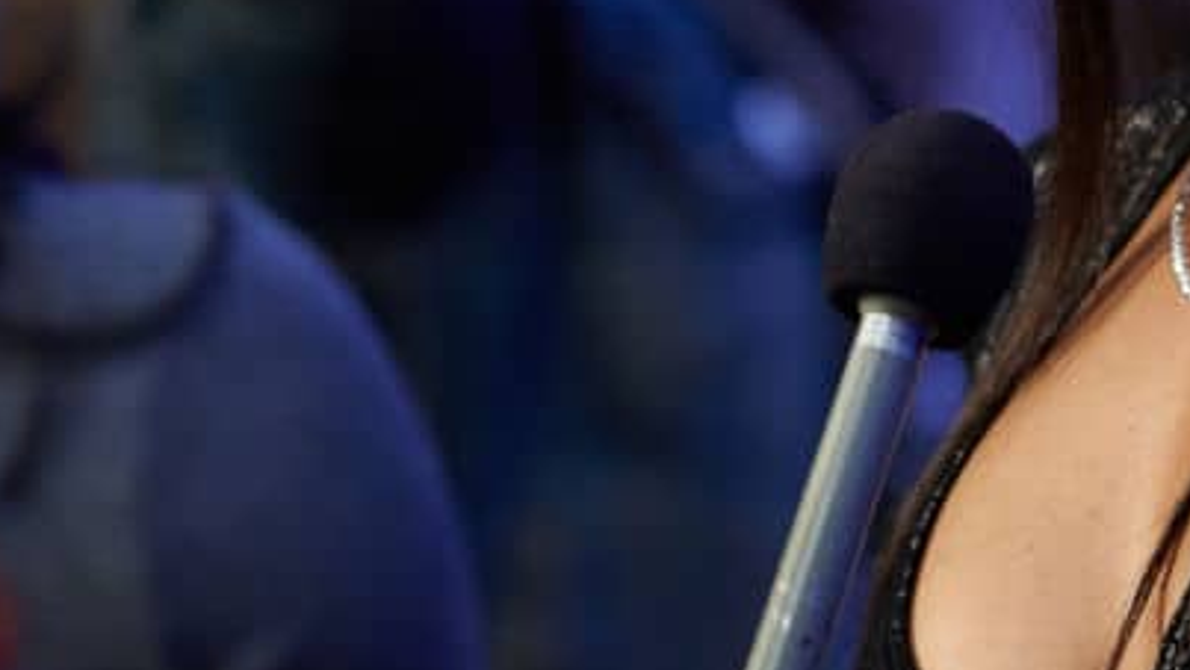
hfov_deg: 5.1
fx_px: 13446
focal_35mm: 426
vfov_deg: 2.9
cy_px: -3
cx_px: 868
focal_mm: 160
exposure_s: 1/320
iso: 2000
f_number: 2.8
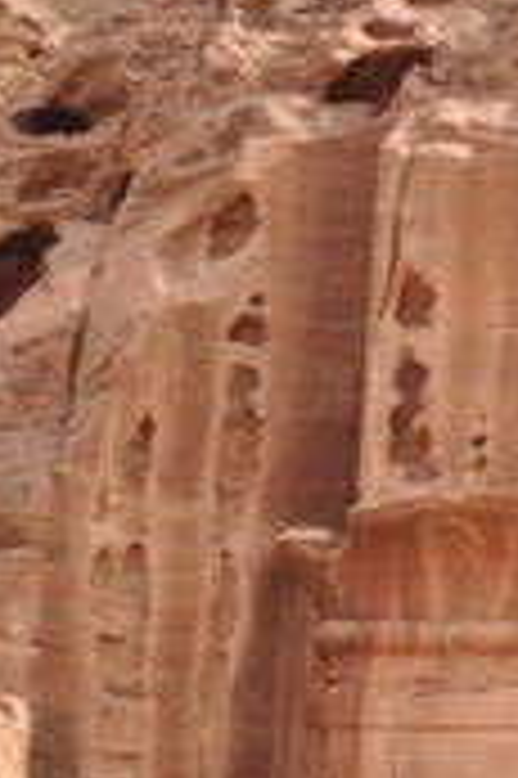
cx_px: 827
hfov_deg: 2.5
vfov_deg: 3.8
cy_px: 886
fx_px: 11784
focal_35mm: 545
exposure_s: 1/500
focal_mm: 95
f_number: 5.3
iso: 200
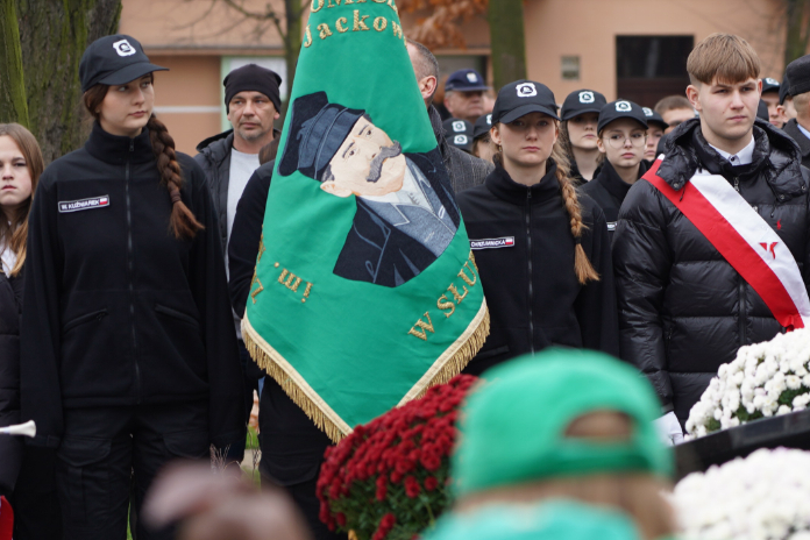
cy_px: 223
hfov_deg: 10.5
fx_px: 4410
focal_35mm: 196
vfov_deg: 7.0
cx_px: 539
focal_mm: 105
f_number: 4
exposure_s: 1/100
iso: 200
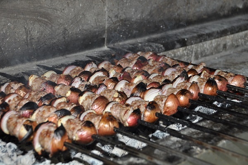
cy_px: 82
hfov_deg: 24.7
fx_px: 567
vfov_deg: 16.5
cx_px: 124
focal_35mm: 82
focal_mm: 55
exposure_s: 1/60
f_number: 5.6
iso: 640
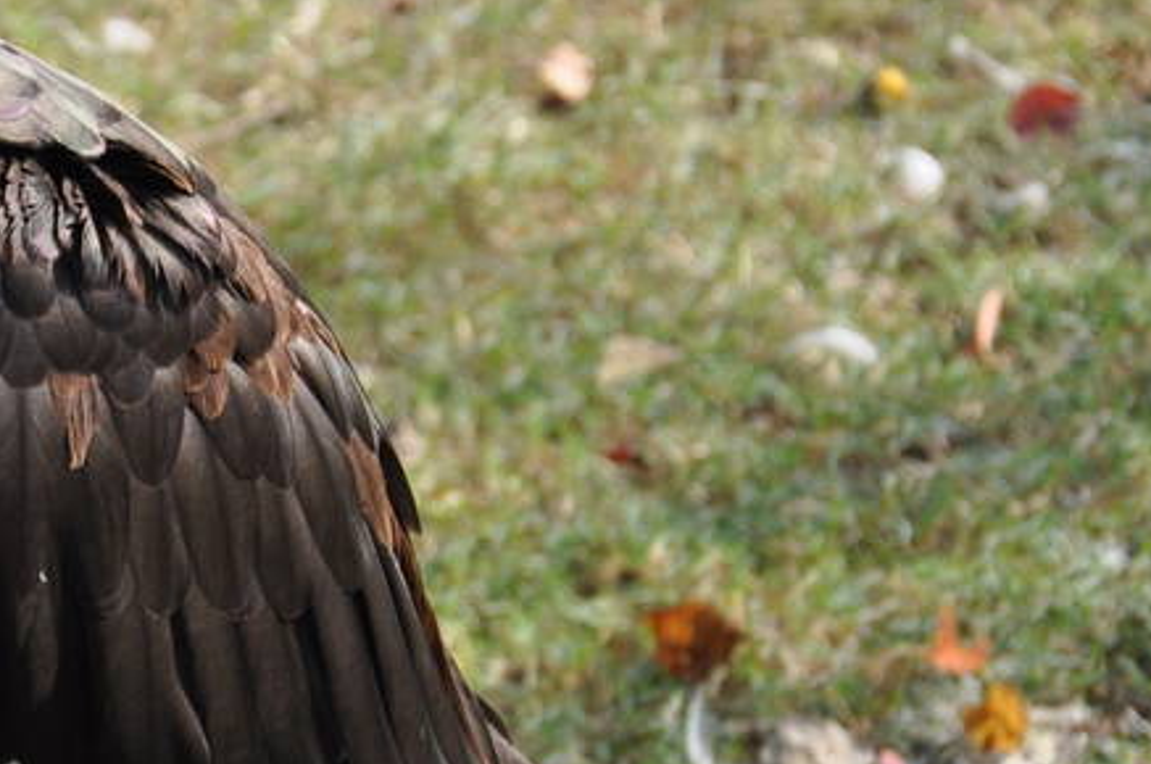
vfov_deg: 2.4
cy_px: 383
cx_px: -342
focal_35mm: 577
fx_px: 18415
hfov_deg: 3.6
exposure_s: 1/400
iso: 400
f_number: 5.6
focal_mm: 105
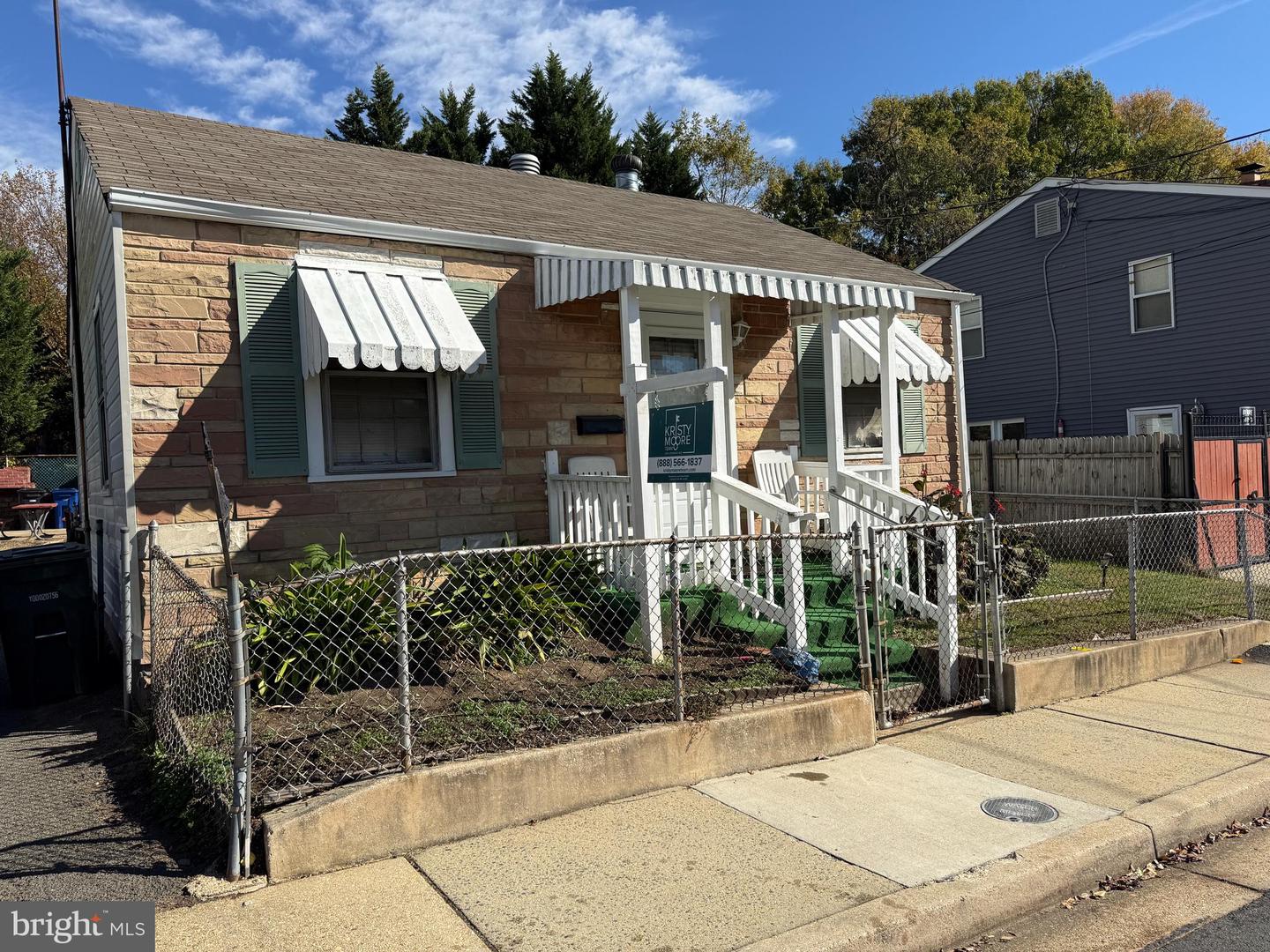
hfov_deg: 71.6
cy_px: 476
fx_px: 881
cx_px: 635
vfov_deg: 56.8
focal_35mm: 24
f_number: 1.78
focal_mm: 6.76
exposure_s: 1/4975
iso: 80
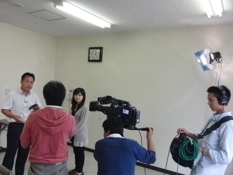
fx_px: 202
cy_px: 88
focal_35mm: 30
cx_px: 116
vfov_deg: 46.8
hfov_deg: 60.0
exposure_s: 1/60
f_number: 3.5
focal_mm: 5.2
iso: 160
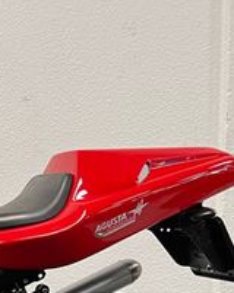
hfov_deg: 16.0
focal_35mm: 81
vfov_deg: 22.3
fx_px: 703
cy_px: 322
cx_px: -186
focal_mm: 5.1
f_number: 1.6
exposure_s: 1/50
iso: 100
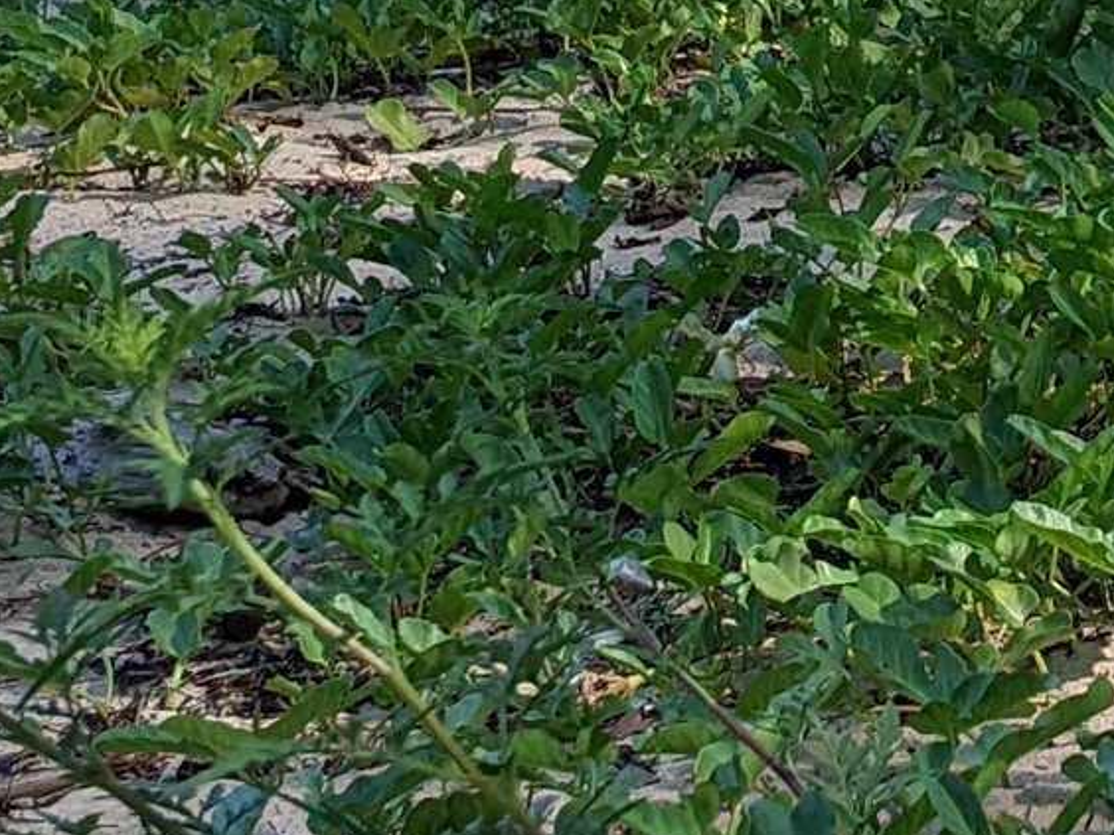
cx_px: 972
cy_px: 26
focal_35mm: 147
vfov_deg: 10.0
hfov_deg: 13.3
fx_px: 4731
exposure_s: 1/2132
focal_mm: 4.44
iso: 49
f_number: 1.8
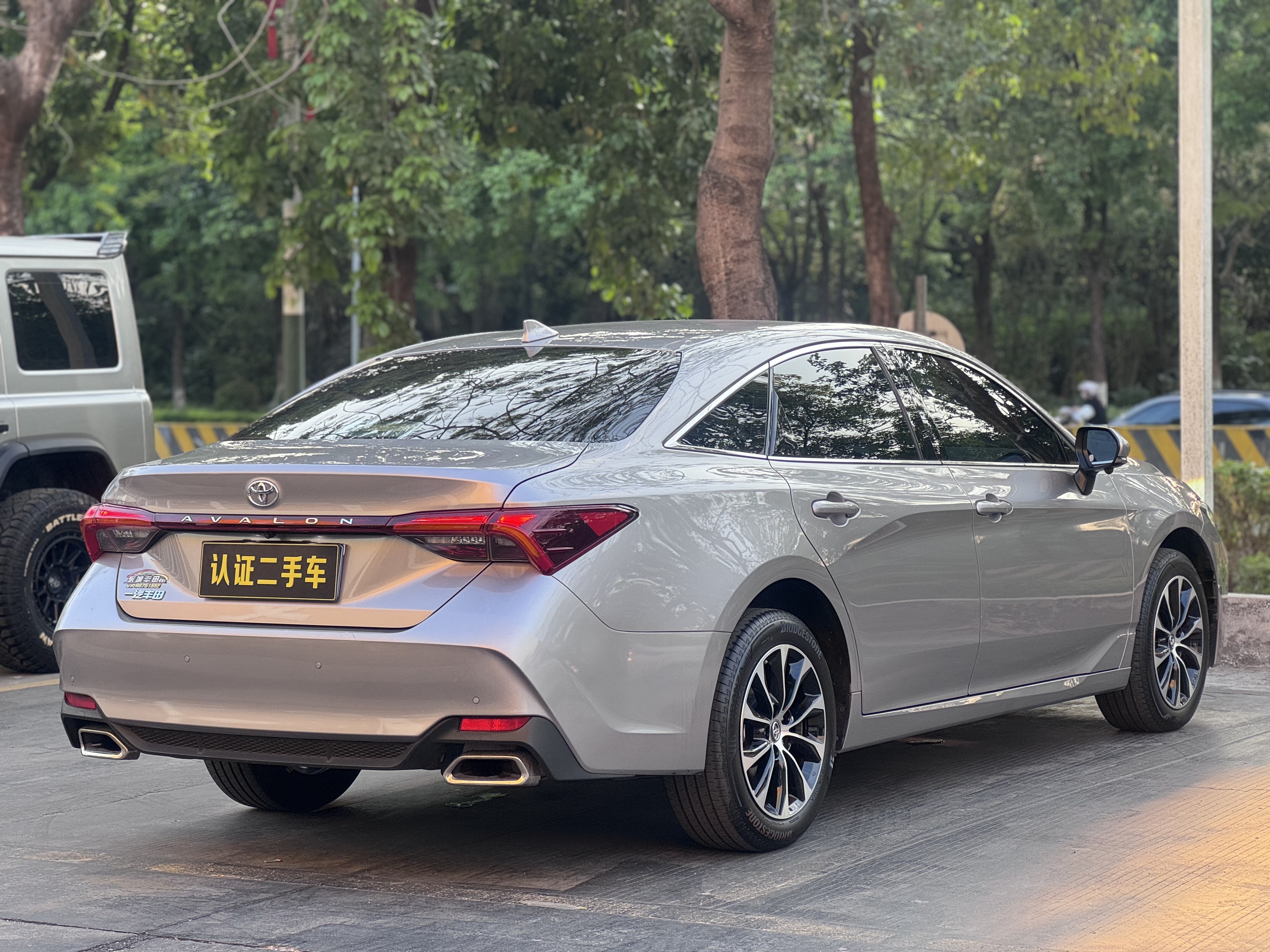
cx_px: 635
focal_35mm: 77
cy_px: 476
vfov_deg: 19.1
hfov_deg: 25.3
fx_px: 2825
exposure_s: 1/99
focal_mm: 9
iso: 50
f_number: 2.8
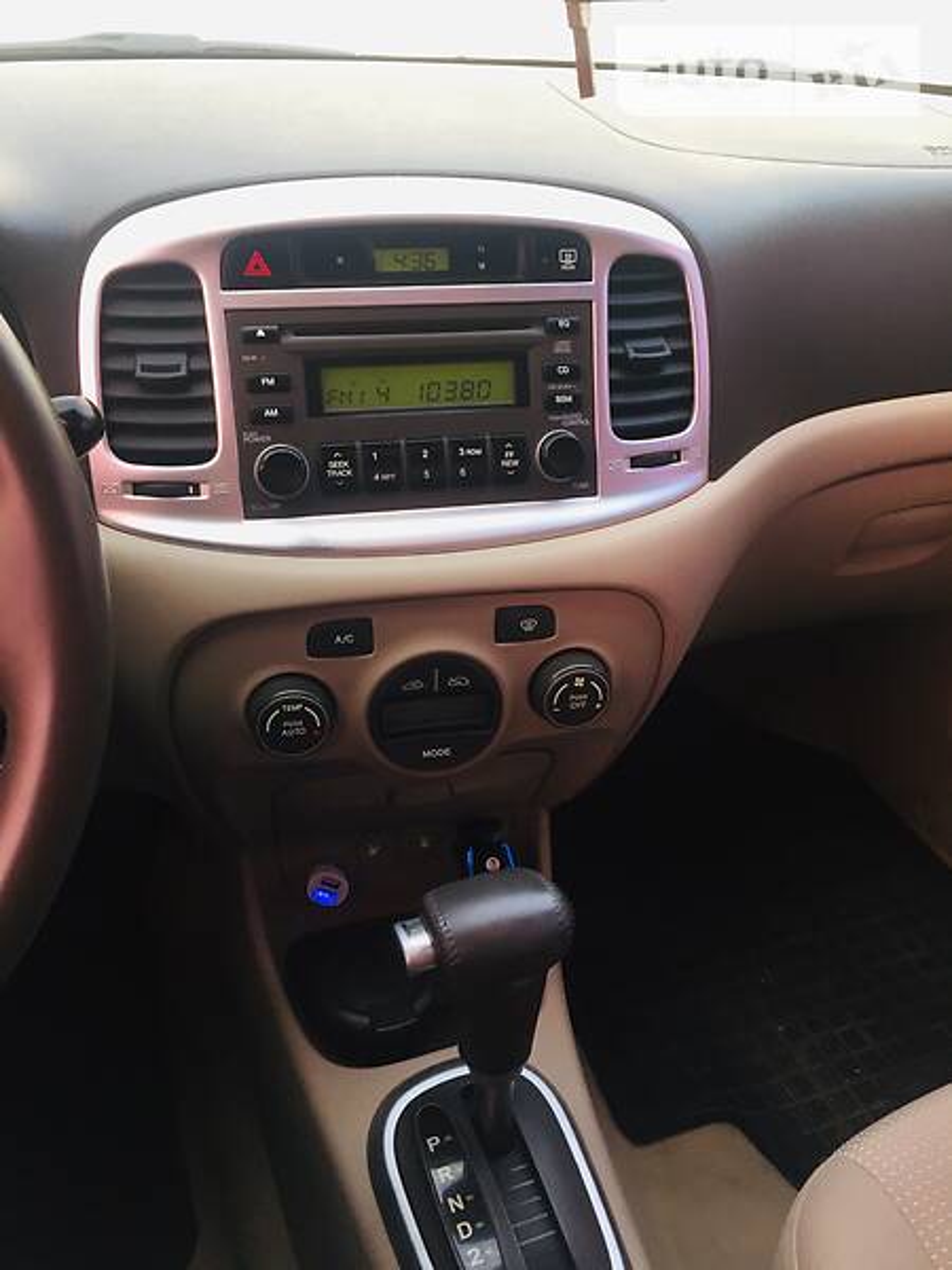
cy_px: 635
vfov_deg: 61.7
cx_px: 476
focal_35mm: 29
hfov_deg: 48.2
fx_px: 1063
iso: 40
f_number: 2.2
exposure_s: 1/33
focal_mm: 4.2
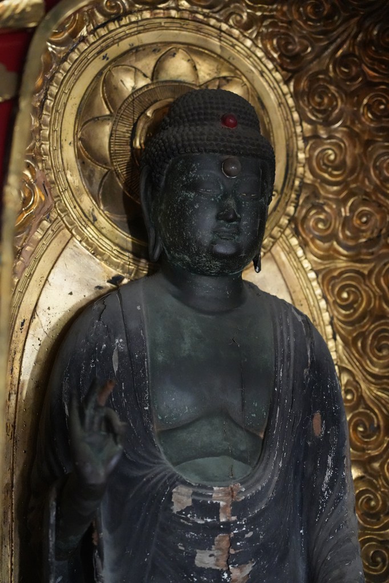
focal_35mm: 105
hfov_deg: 13.0
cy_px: 292
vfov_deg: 19.5
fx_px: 1703
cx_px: 194
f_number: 4
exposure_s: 1/50
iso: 12800
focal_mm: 105
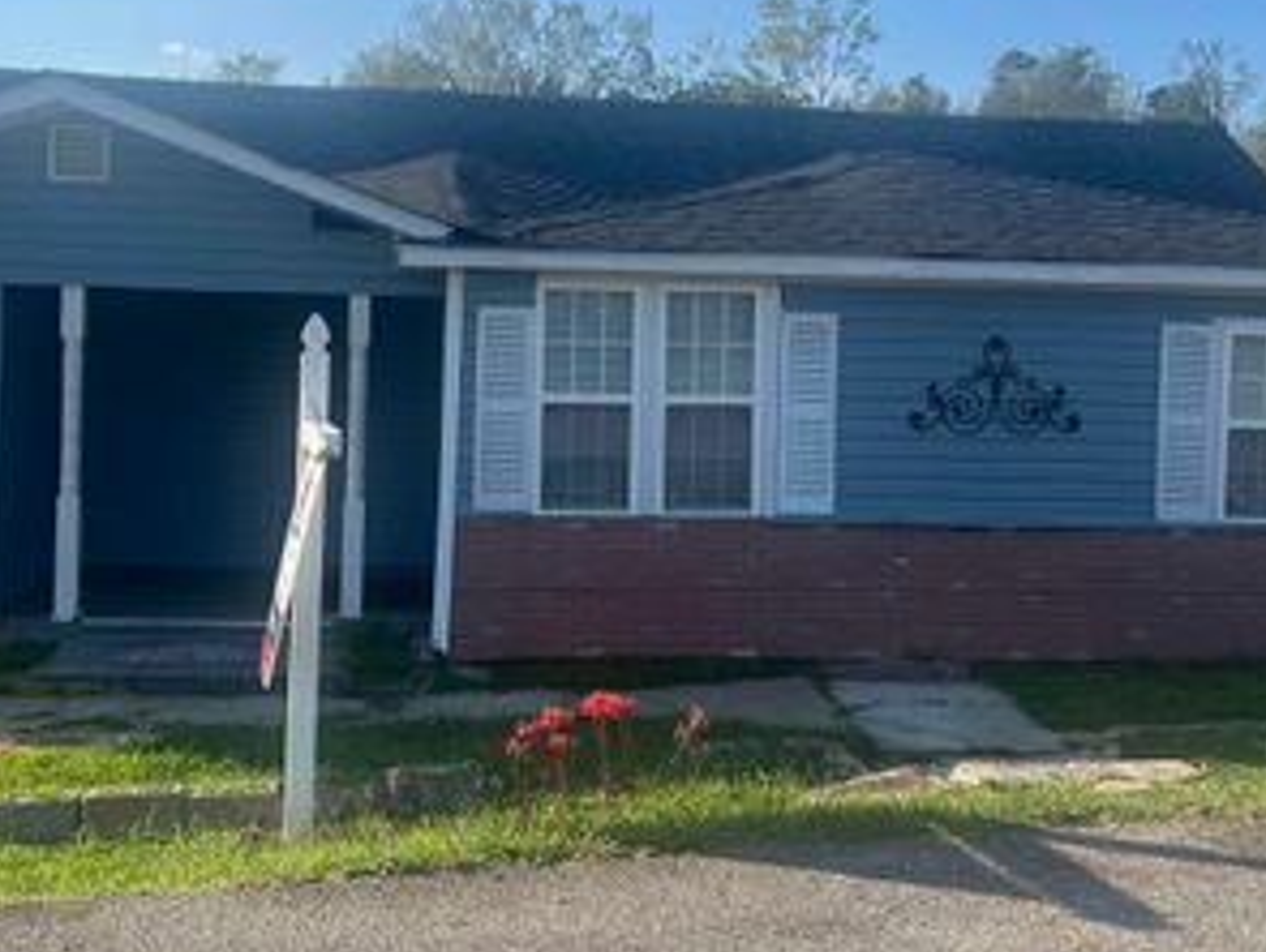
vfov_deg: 32.7
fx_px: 1611
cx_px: 579
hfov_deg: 42.9
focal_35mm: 44
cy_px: 328
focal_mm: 5.7
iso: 50
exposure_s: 1/3356
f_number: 1.5
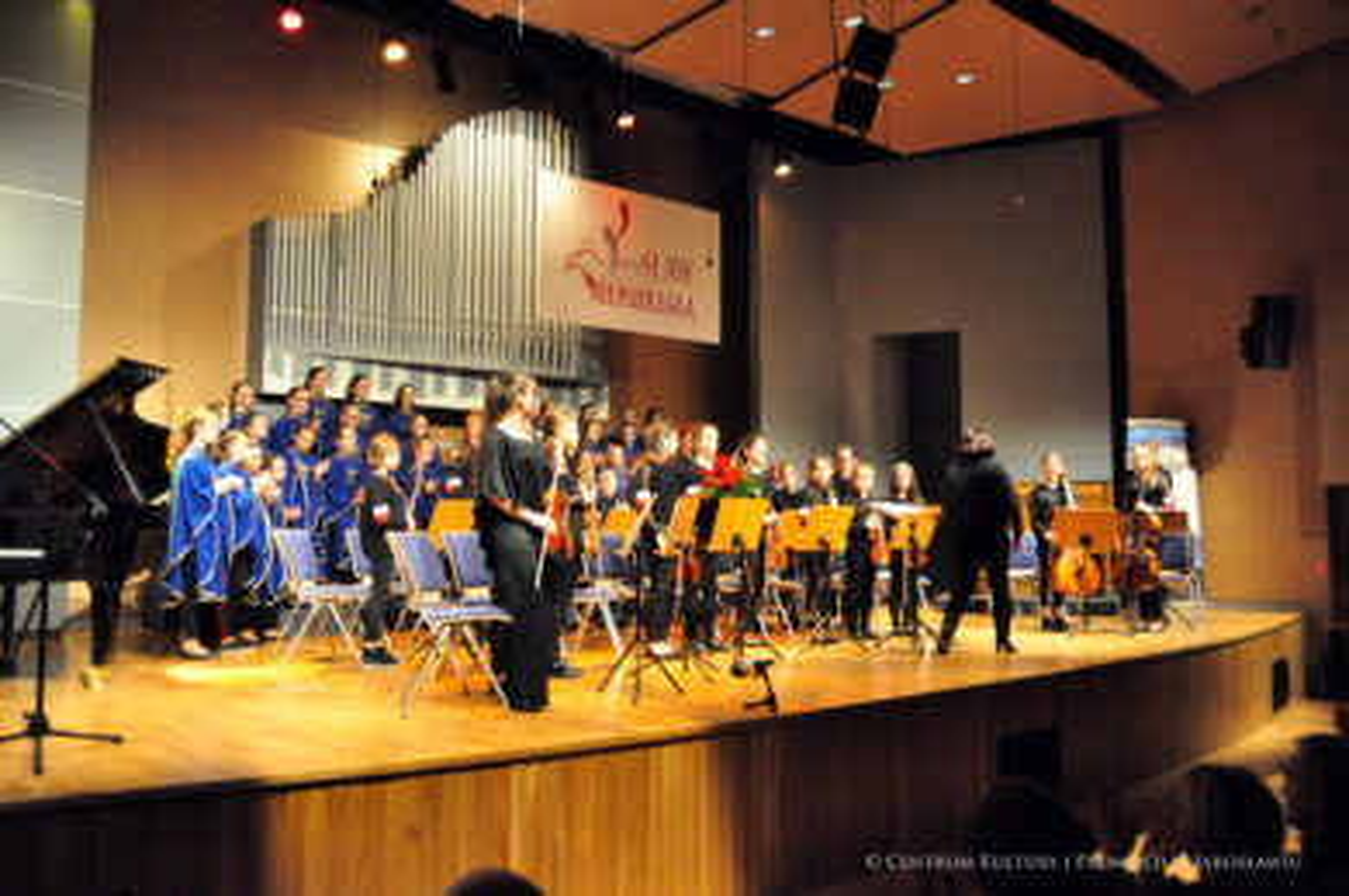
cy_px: 448
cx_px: 674
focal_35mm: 30
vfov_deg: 43.5
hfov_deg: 62.0
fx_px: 1123
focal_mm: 20
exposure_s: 1/80
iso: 4000
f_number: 3.5
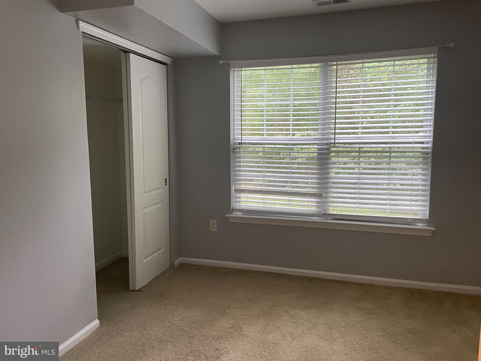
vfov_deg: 53.1
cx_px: 240
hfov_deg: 67.3
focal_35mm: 26
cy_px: 180
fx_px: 361
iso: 160
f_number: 1.6
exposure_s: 1/60
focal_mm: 4.2
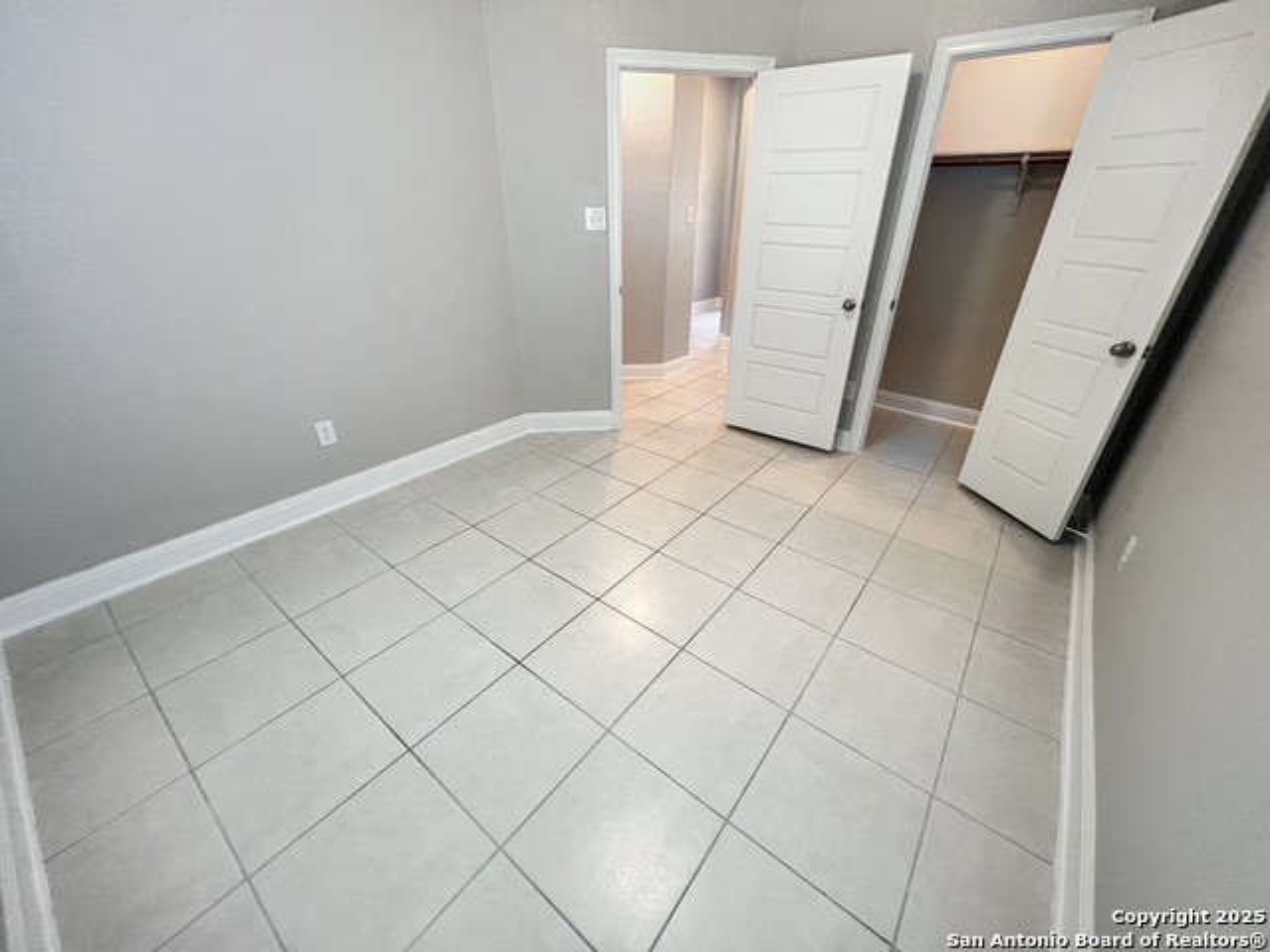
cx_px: 635
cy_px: 476
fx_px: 477
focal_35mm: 13
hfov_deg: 106.2
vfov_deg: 89.9
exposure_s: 1/120
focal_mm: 1.57
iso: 200
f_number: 1.8
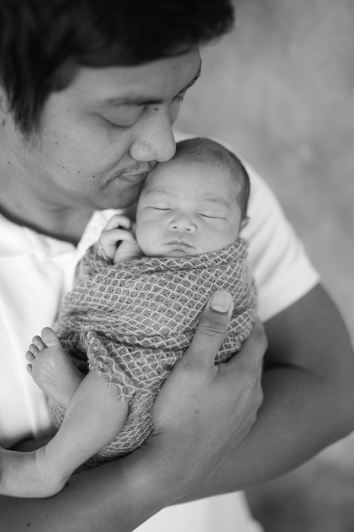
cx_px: 177
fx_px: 516
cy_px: 266
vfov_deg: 54.4
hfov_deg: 37.9
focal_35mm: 35
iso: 100
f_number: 1.4
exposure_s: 1/100
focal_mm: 35
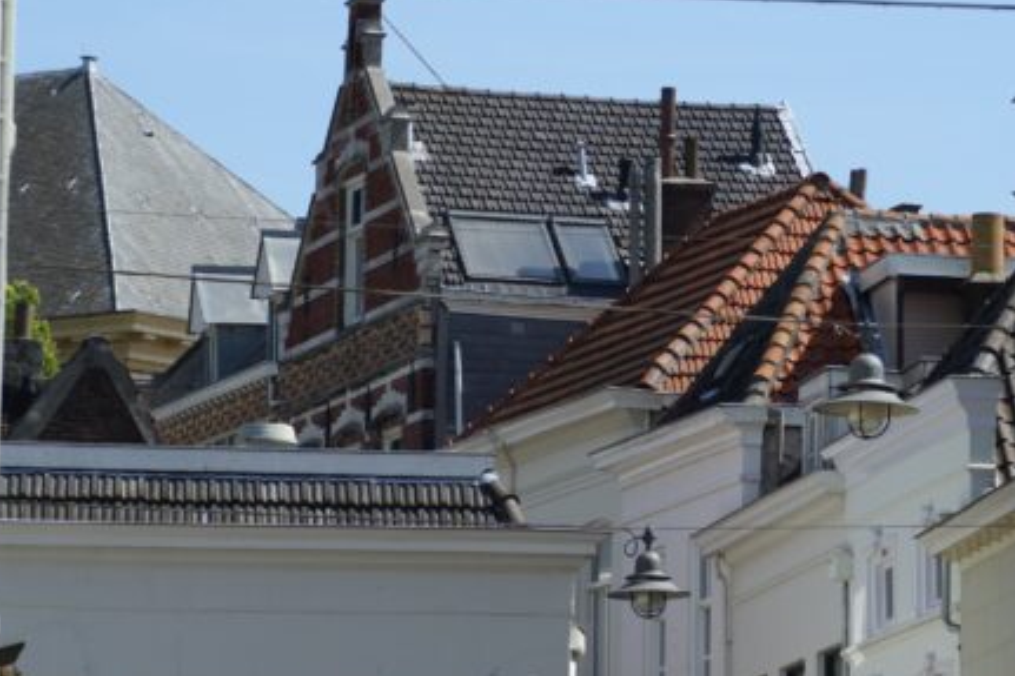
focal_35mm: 220
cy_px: 269
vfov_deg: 6.2
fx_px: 6192
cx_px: 631
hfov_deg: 9.4
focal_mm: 105
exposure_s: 1/250
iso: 100
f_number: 9
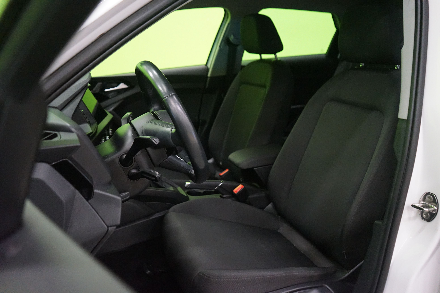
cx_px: 220
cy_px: 146
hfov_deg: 65.5
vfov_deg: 46.4
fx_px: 342
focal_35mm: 28
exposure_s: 1/60
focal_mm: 28
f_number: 3.5
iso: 6400
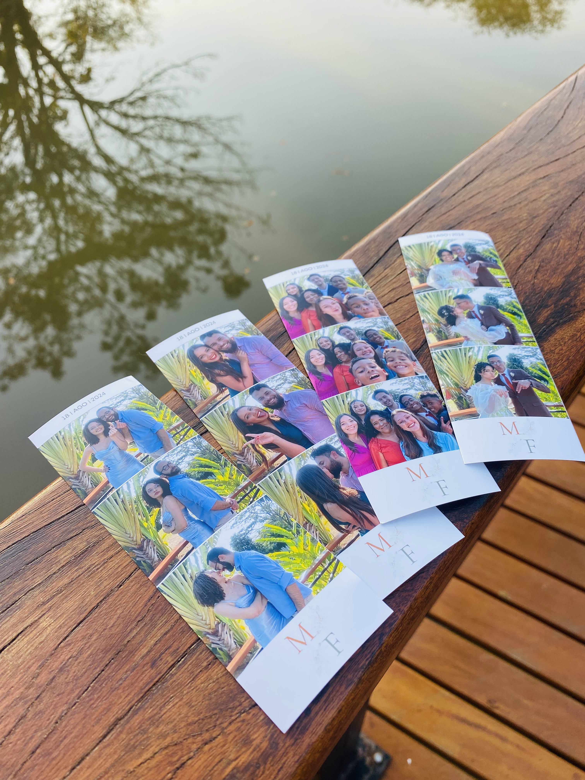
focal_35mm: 26
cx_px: 292
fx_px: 586
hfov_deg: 53.1
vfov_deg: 67.3
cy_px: 390
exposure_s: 1/626
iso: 32
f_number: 1.8
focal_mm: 4.25
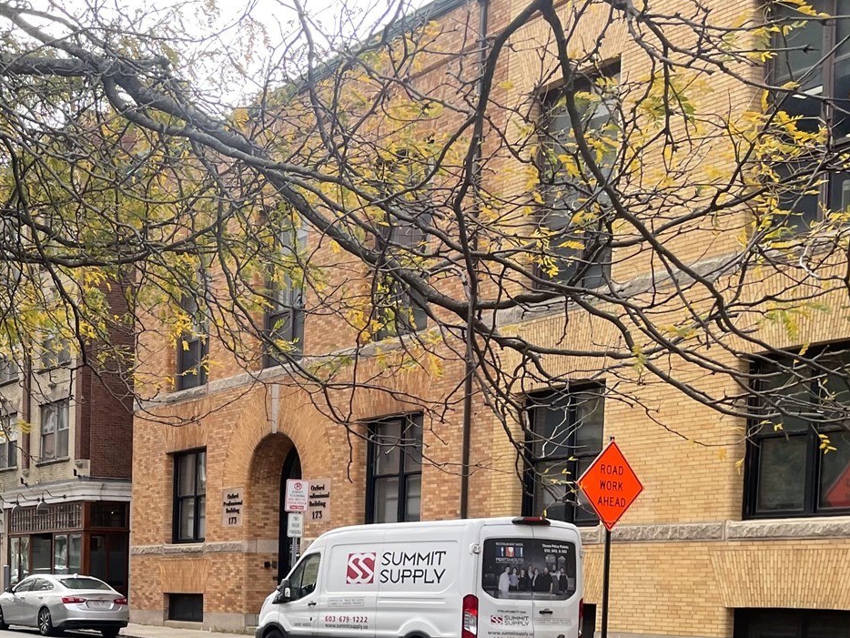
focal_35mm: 57
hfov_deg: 31.2
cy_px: 691
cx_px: -5
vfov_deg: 24.1
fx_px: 1400
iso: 32
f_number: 1.6
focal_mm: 4.2
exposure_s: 1/550
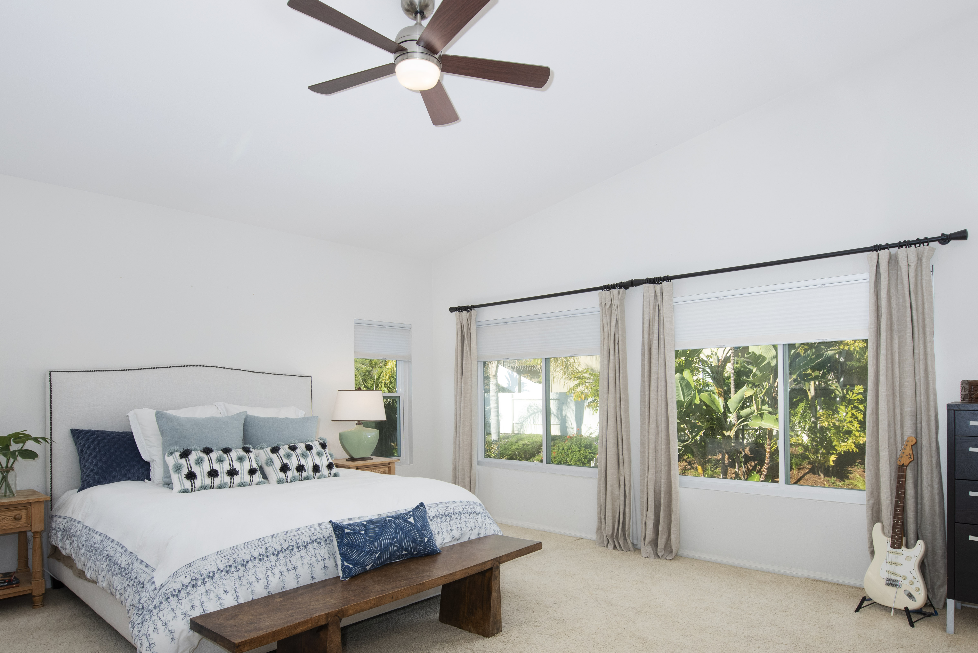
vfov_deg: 59.1
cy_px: 389
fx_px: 571
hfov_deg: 81.2
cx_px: 480
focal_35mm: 21
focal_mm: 14
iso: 320
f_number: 8
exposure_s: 1/250
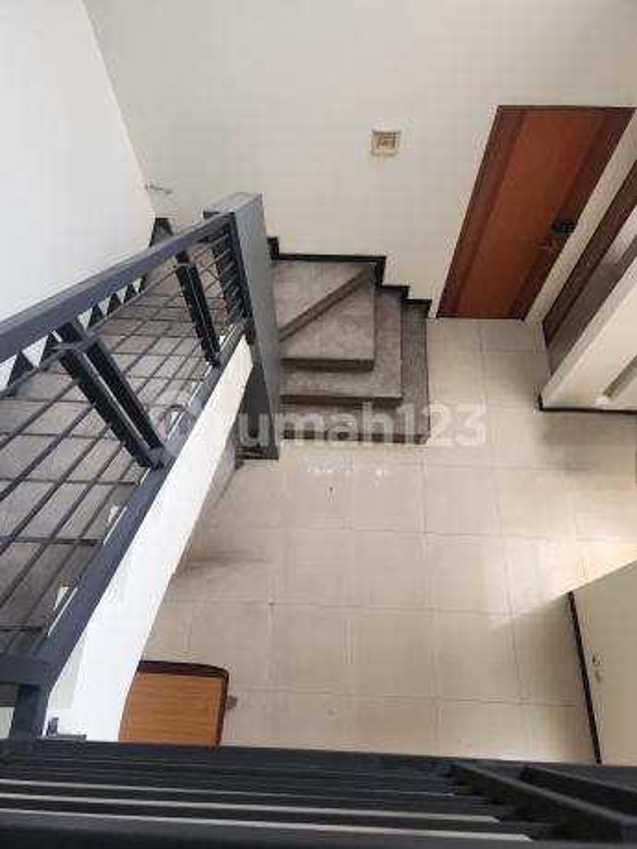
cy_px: 424
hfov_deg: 58.9
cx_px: 318
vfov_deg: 73.9
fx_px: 564
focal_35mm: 23
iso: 160
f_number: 1.8
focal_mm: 6.4
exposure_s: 1/182
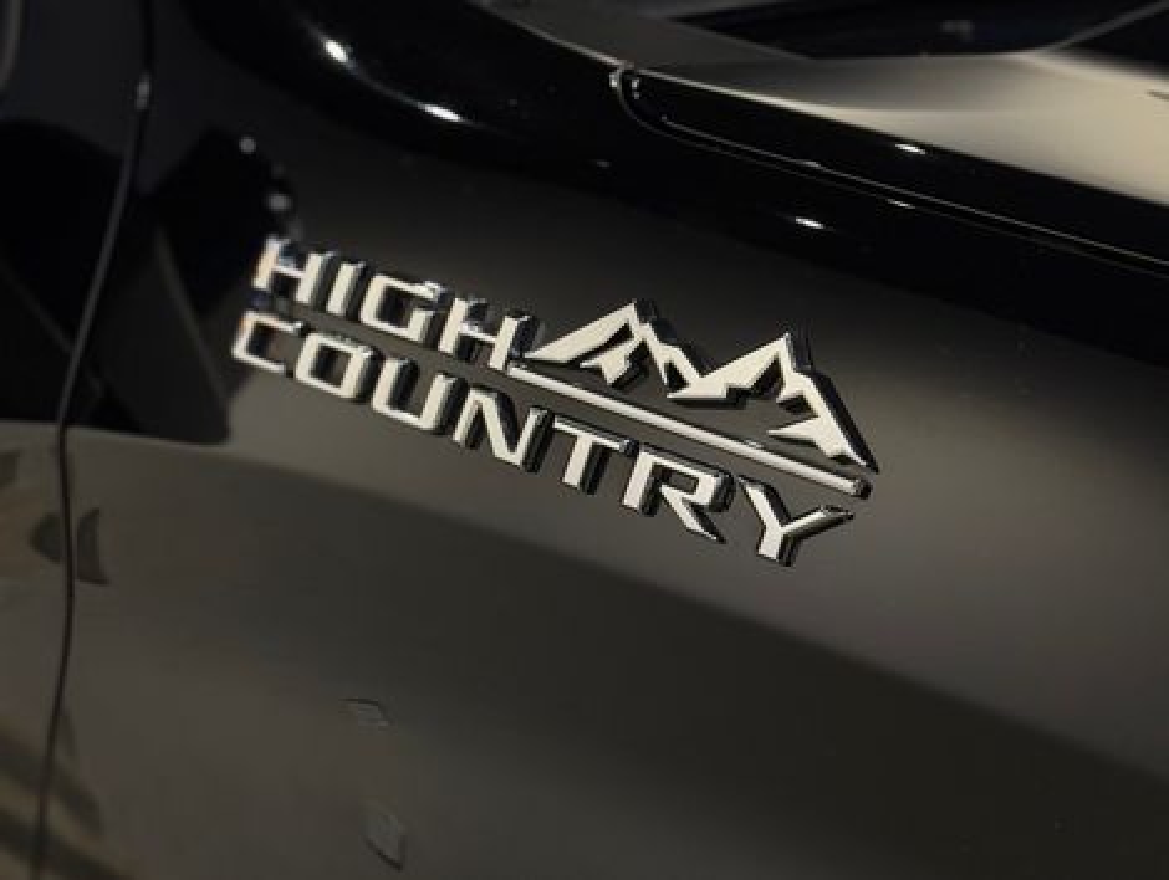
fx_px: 1623
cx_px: 584
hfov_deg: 39.6
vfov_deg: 30.3
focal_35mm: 48
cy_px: 440
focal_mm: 6.76
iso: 250
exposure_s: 1/40
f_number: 1.78
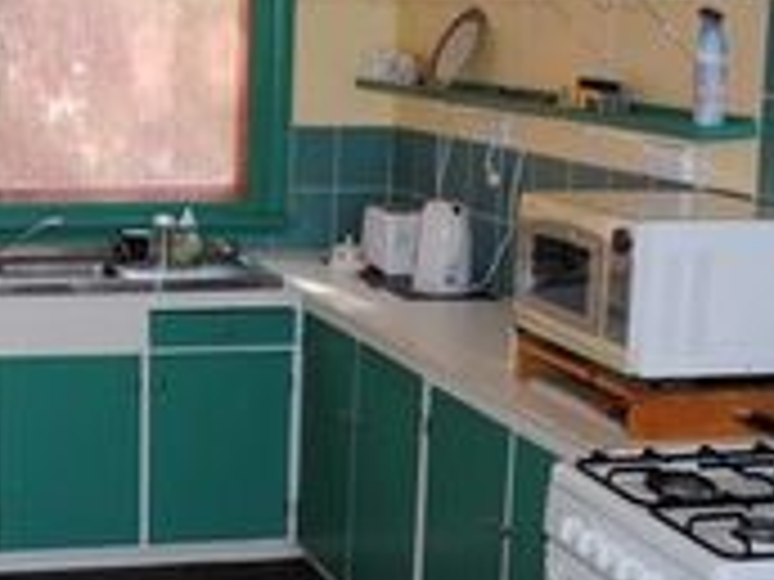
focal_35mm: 71
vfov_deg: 20.7
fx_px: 1588
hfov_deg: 26.7
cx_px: 117
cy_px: 321
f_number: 3.5
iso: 200
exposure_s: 1/60
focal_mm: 18
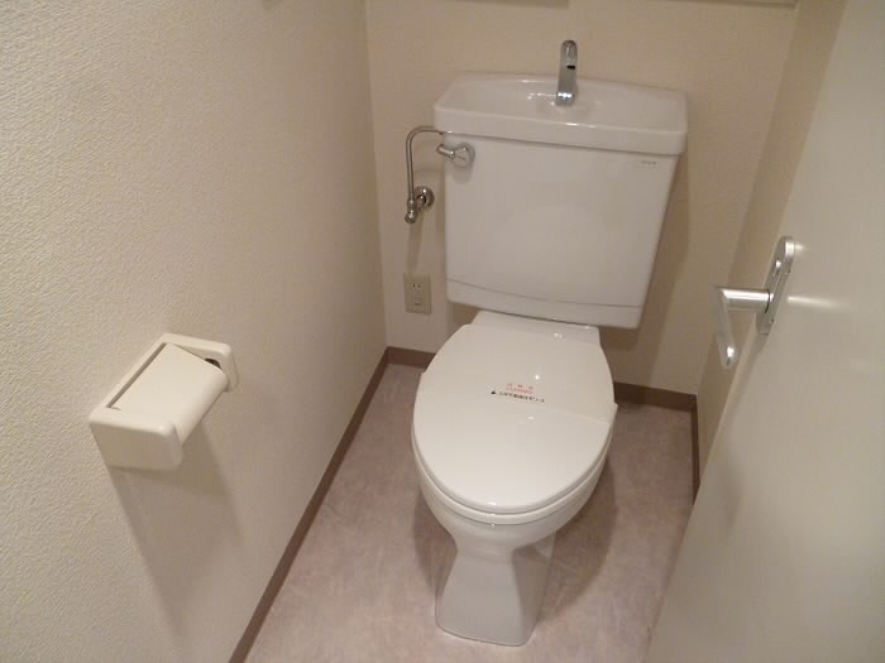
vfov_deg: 49.7
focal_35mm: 28
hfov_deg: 63.4
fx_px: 716
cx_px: 442
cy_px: 332
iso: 400
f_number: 3.1
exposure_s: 1/30
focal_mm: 5
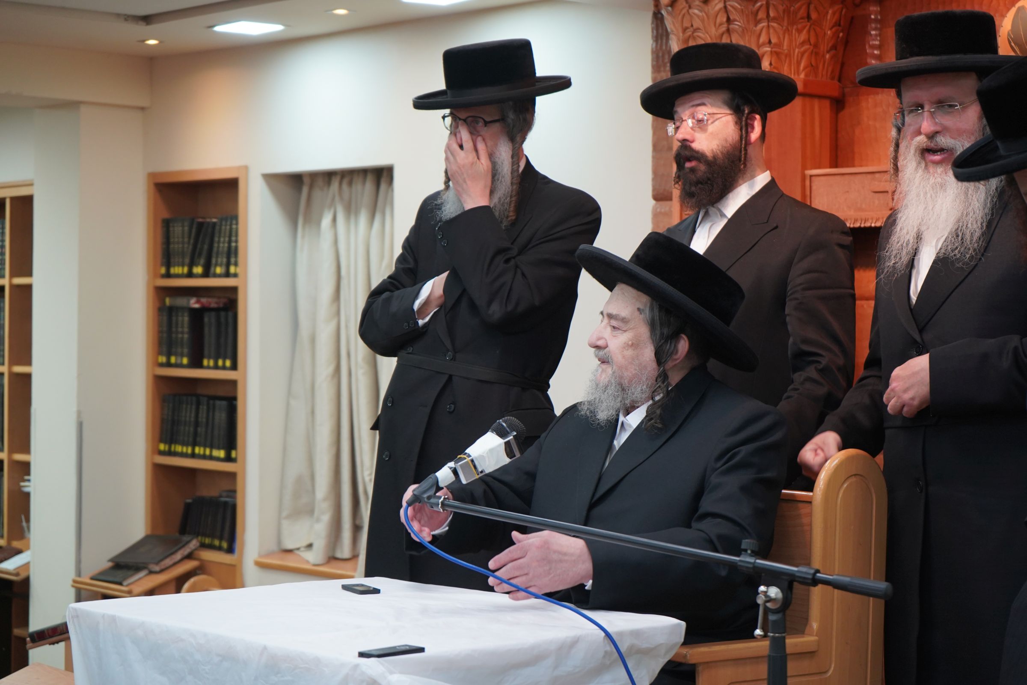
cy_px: 342
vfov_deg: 19.5
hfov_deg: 28.8
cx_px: 514
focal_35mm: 70
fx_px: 1997
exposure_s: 1/160
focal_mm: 70
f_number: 5.6
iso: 1600
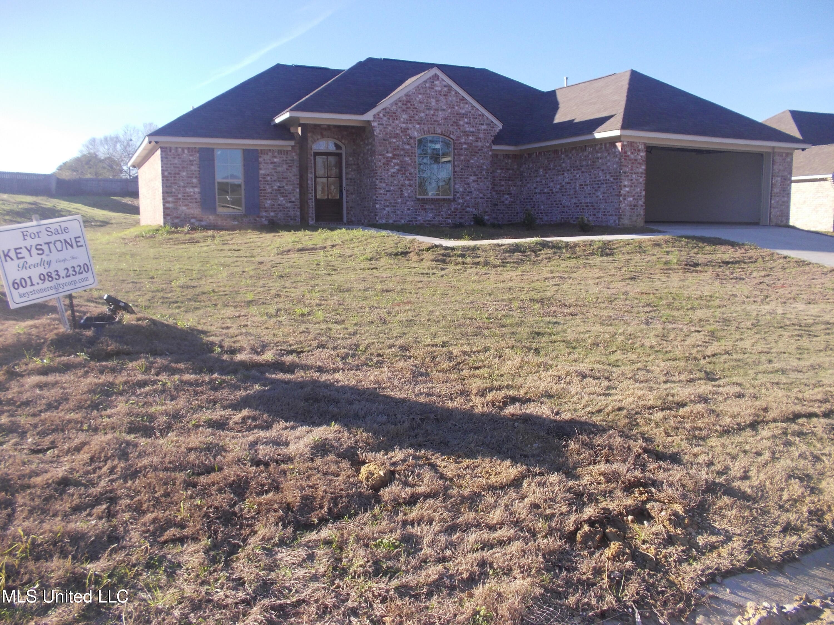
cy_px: 312
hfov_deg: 61.7
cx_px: 417
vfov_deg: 48.2
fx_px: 699
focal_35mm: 29
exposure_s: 1/320
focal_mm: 4.1
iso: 80
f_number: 3.3
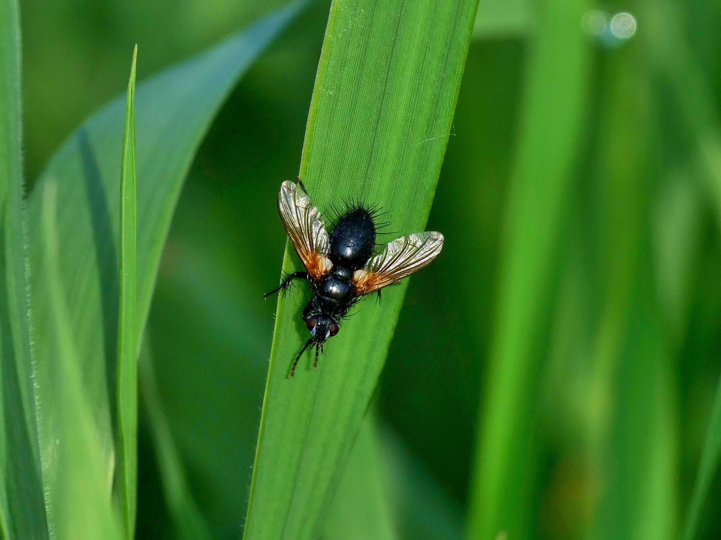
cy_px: 270
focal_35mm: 800
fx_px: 16659
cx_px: 360
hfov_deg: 2.5
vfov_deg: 1.9
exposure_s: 1/1600
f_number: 6.3
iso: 200
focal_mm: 400
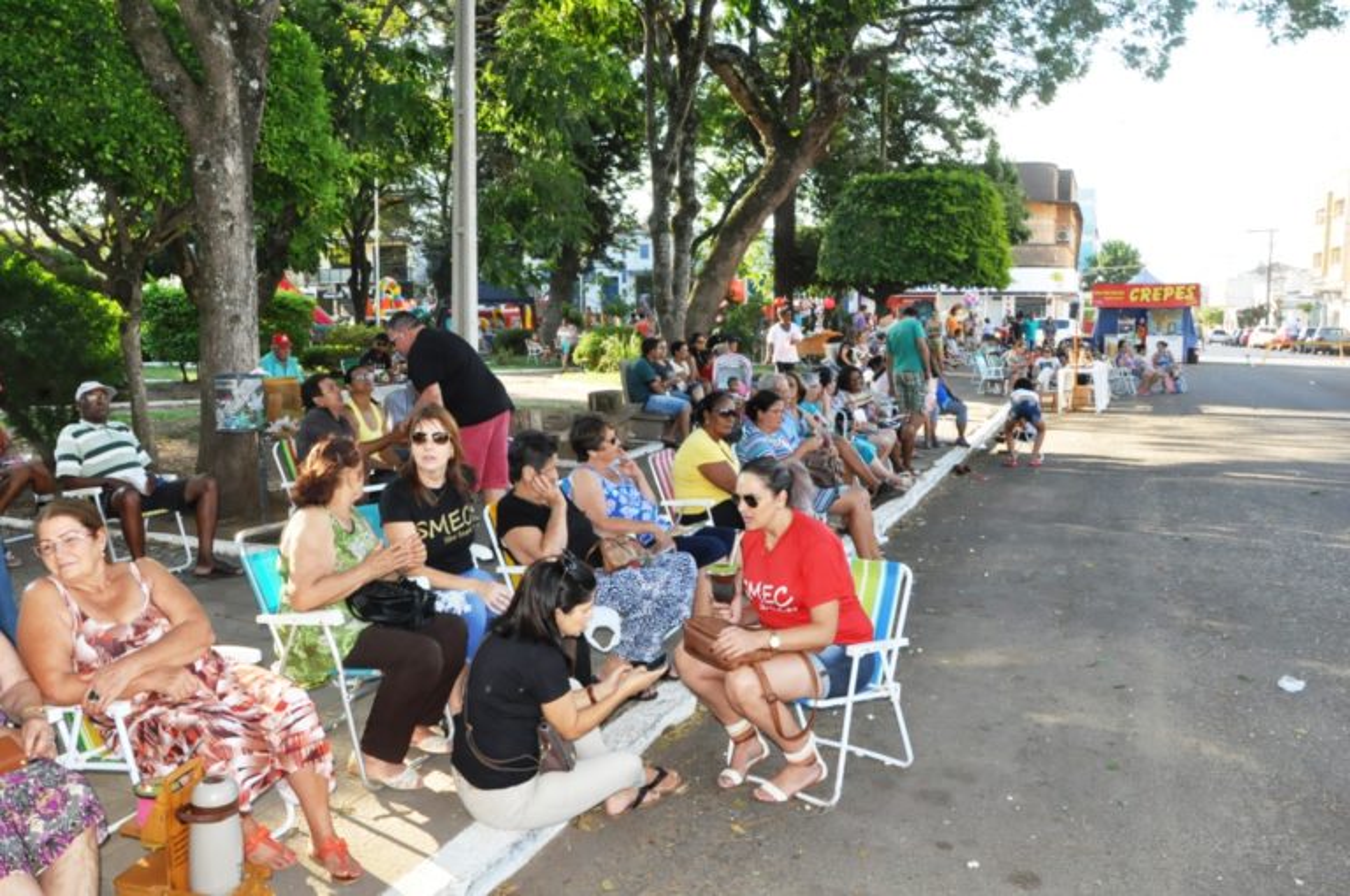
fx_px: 1011
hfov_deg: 67.4
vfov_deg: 47.8
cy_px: 448
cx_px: 675
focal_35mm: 27
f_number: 10
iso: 1250
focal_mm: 18
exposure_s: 1/200
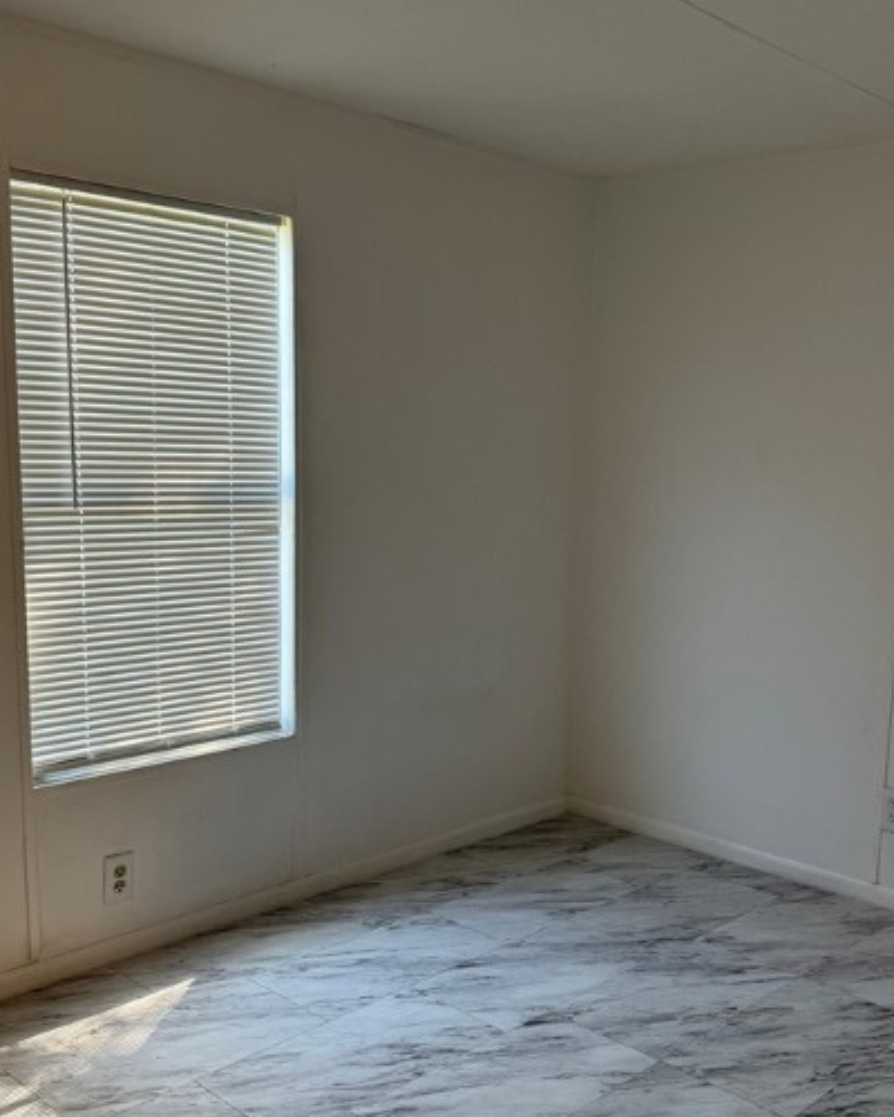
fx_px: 1191
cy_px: 641
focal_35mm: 36
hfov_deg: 41.2
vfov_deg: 50.1
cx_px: 443
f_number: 1.78
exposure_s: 1/120
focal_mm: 6.76
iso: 125
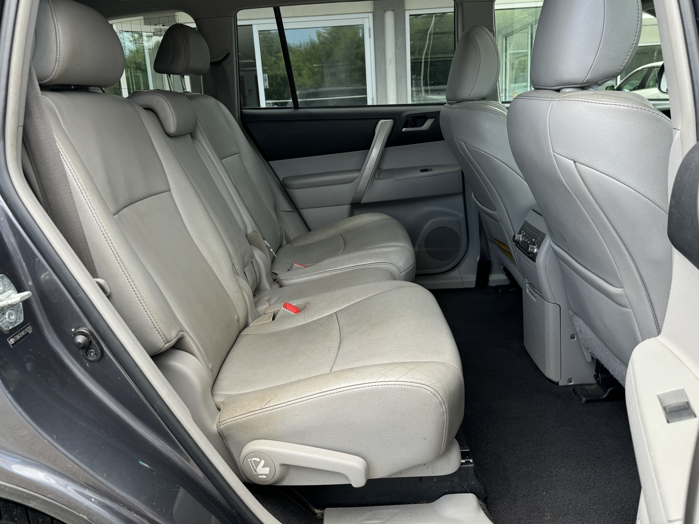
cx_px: 354
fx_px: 545
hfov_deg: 65.3
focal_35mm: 27
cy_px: 231
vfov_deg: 51.2
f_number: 1.78
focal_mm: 6.76
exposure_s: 1/345
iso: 80
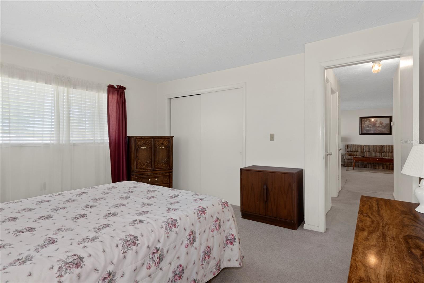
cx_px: 212
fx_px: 212
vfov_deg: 67.4
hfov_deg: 90.0
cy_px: 142
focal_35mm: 18
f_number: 8
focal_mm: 12
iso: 320
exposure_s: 1/3
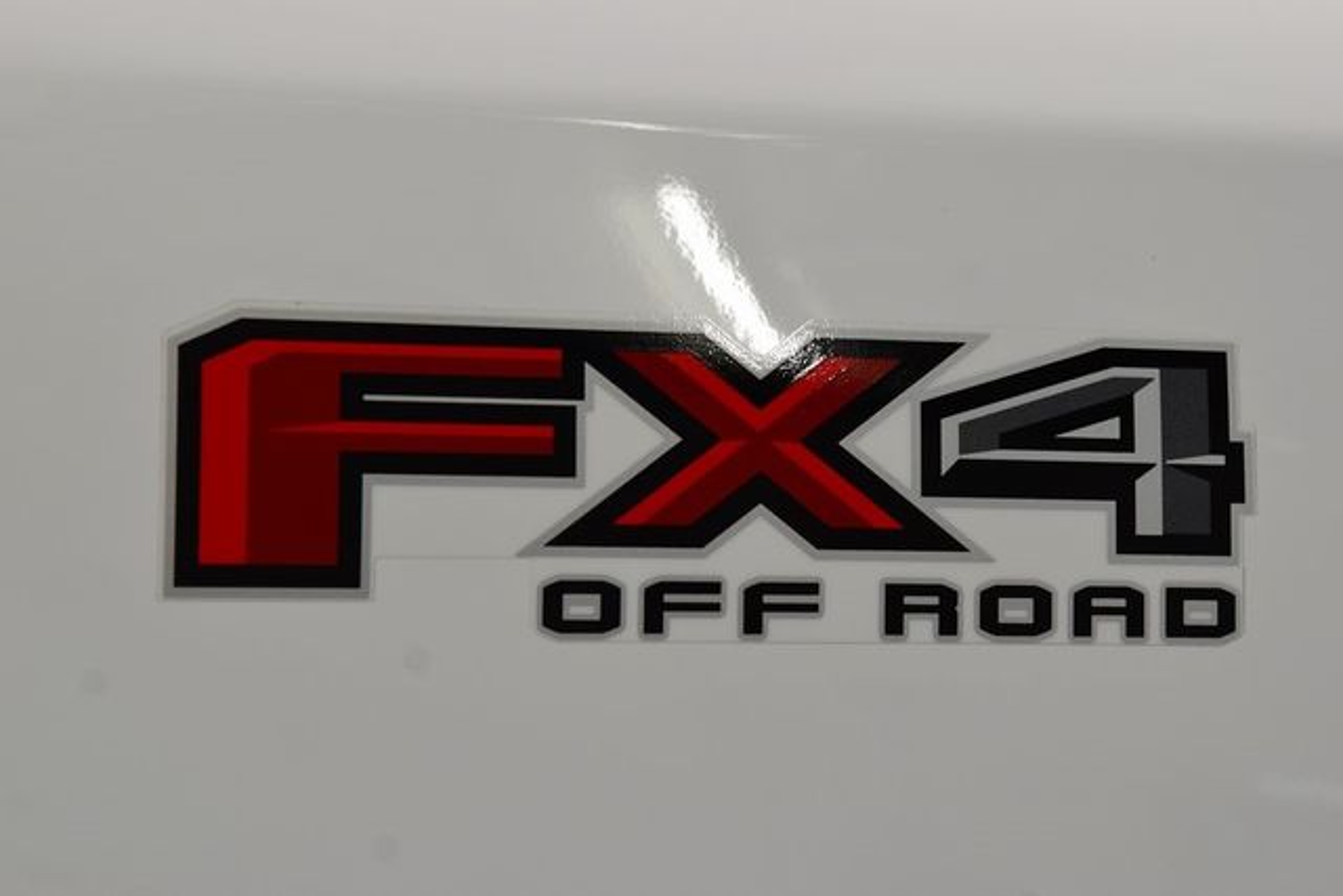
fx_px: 3918
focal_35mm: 105
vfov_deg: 13.0
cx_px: 672
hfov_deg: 19.5
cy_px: 448
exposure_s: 1/30
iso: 500
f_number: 7.1
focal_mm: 70
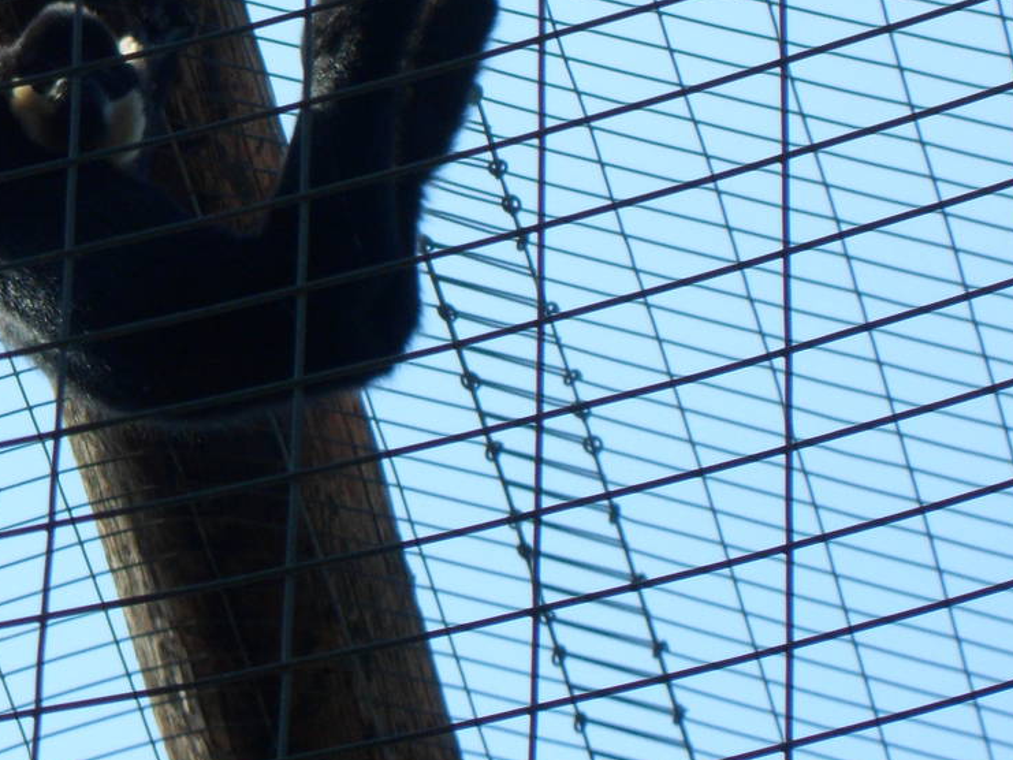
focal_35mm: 583
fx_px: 17064
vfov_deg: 2.6
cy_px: 37
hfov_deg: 3.4
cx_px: 89
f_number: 5.9
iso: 80
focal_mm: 46.8
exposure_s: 1/250
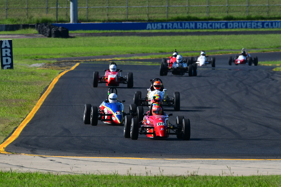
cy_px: 94
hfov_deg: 3.0
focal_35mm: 690
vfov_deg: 2.0
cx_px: 140
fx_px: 5384
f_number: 13
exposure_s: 1/640
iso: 500
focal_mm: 460
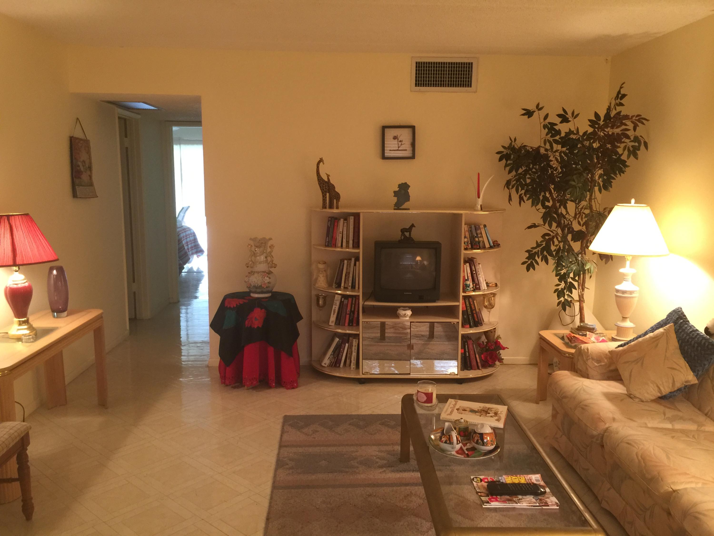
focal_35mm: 29
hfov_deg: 61.7
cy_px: 268
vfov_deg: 48.2
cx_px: 357
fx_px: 598
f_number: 2.2
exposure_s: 1/10
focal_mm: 4.15
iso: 100
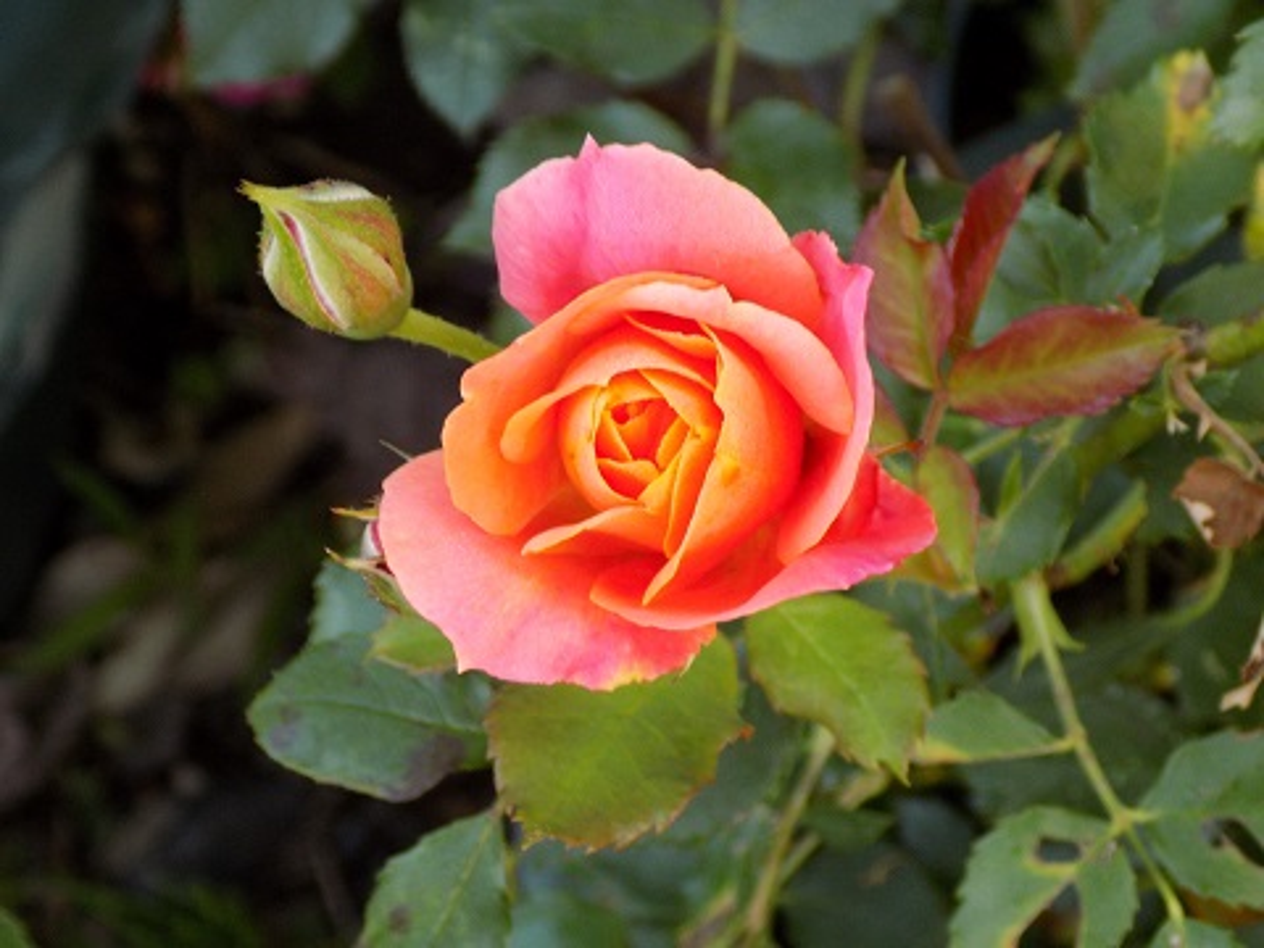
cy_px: 474
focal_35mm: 107
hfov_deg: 18.4
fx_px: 3907
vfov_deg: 13.8
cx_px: 632
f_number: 4.7
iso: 140
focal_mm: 19.1
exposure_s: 1/30
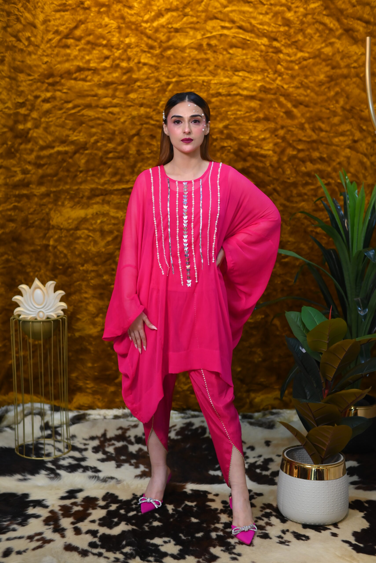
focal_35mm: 50
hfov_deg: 27.0
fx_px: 783
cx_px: 188
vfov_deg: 39.6
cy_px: 282
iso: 1000
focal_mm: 50
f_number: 3.2
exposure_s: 1/250
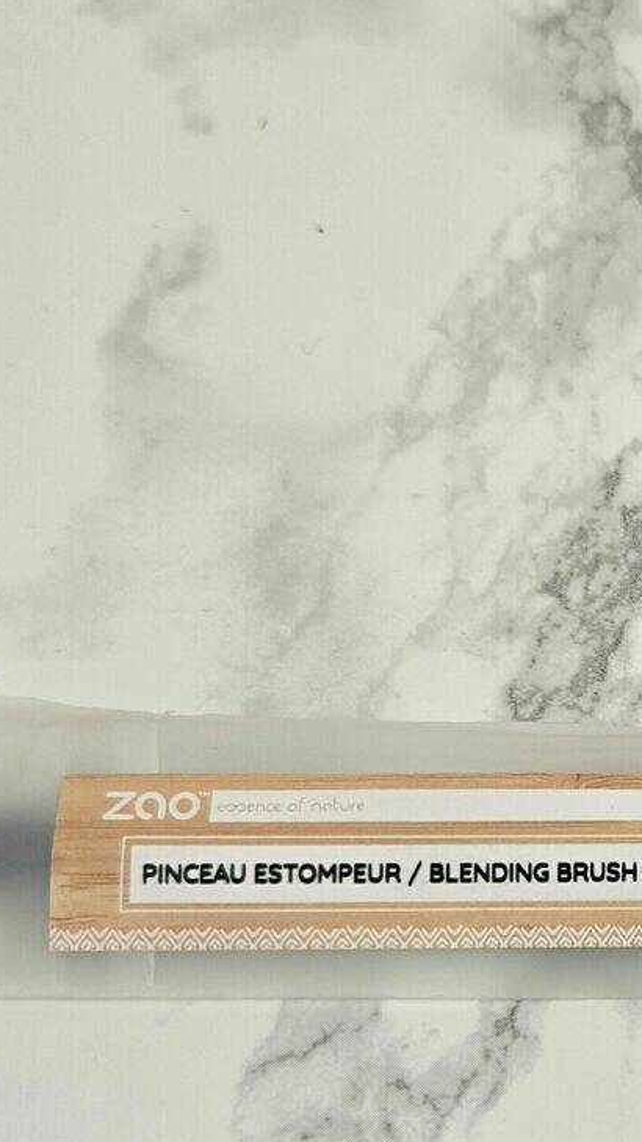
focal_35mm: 55
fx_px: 1665
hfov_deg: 20.1
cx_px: 819
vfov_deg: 37.5
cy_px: 746
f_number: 1.8
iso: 64
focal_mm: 5.4
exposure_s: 1/180
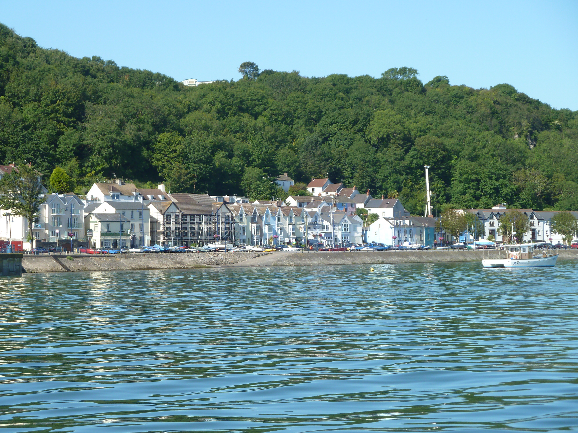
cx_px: 289
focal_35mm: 111
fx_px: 1853
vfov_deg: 13.3
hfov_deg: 17.7
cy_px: 216
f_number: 4.4
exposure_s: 1/320
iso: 80
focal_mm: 18.2
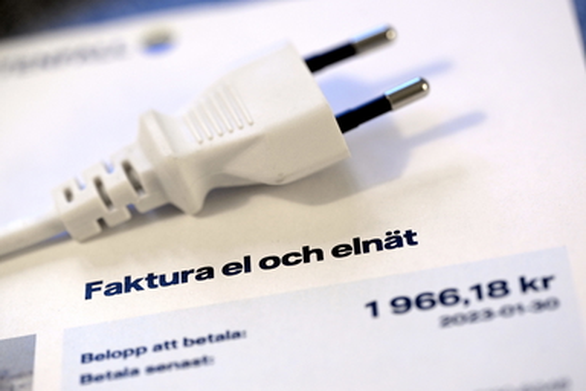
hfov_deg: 19.5
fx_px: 1709
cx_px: 293
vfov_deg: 13.0
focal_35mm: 105
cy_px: 196
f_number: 5
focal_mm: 105
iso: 800
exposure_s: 1/60
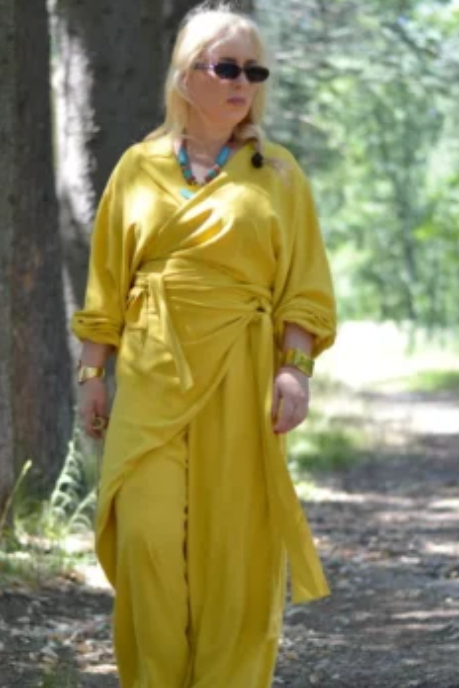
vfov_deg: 21.0
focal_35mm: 97
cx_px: 200
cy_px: 393
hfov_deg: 14.1
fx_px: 1855
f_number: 1.8
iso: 640
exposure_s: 1/1600
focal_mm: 50
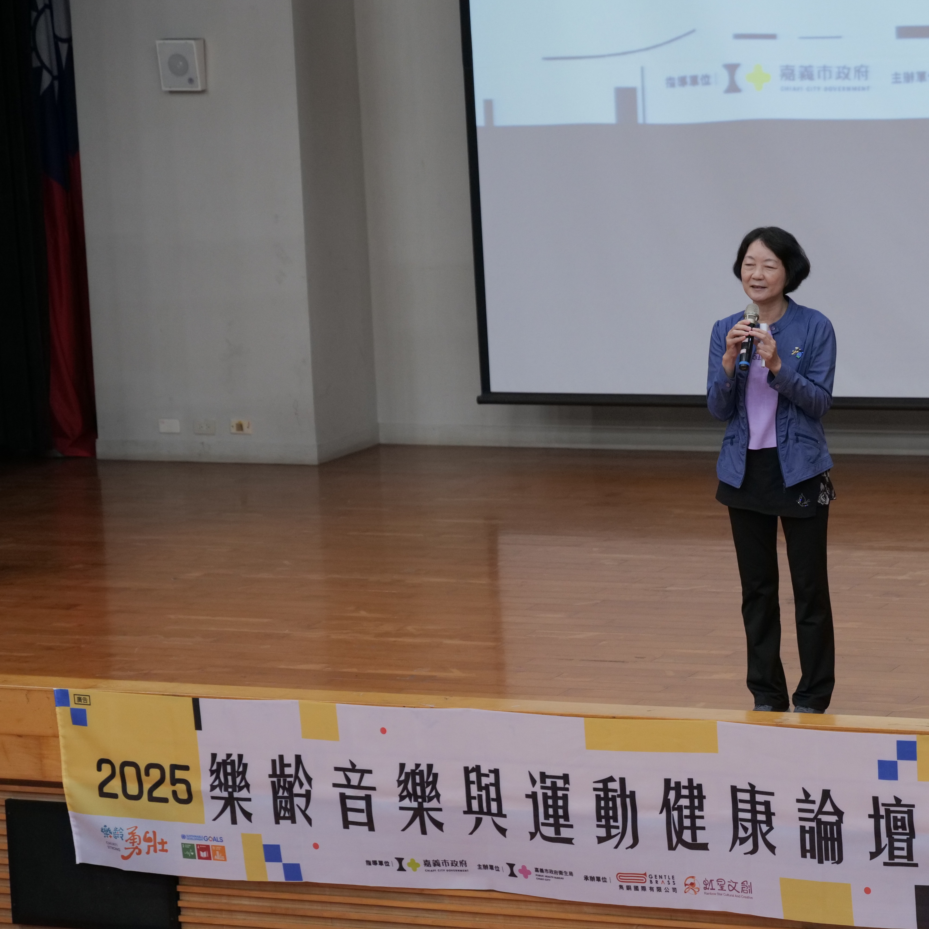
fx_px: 4069
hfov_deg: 13.0
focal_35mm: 134
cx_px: 686
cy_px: 464
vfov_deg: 13.0
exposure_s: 1/200
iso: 4000
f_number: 5
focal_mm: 105
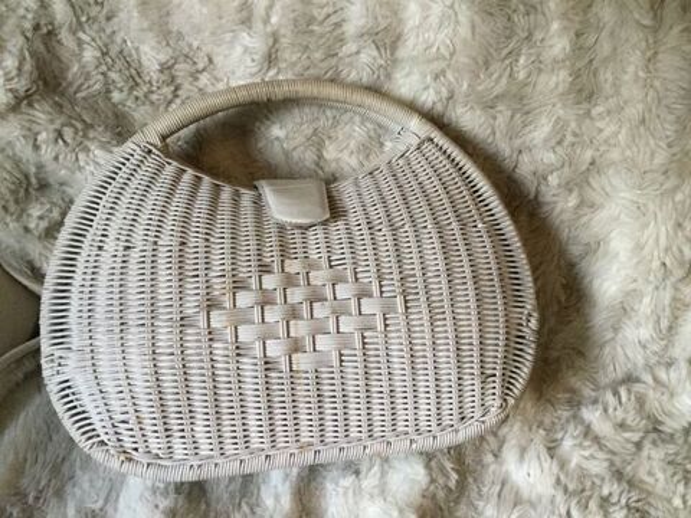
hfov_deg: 58.4
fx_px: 619
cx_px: 346
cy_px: 259
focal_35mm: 31
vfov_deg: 45.4
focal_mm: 3.3
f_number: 2.4
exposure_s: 1/33
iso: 200
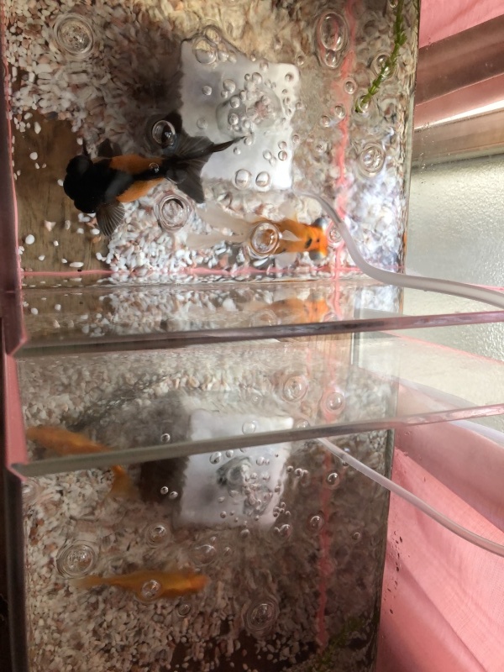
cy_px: 336
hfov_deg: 49.7
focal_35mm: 28
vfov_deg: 63.4
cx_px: 252
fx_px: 544
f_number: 1.8
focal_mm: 3.99
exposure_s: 1/60
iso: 160
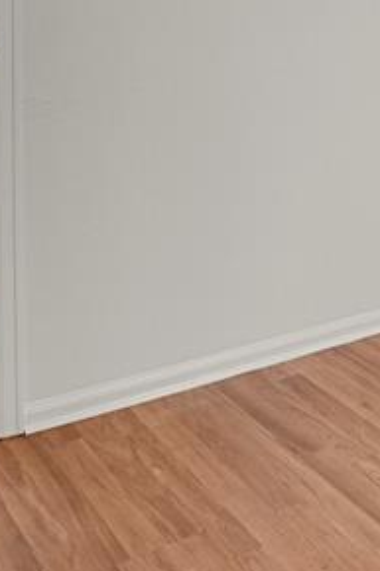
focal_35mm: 60
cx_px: 665
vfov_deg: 30.4
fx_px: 951
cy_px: -37
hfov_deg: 18.3
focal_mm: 17
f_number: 8
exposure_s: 1/20
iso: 11400
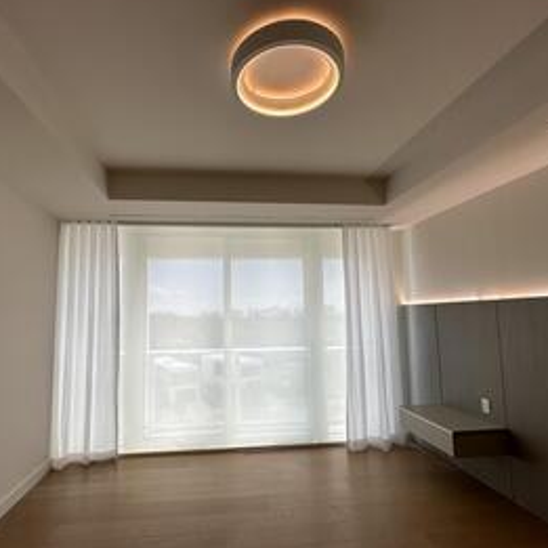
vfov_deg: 77.7
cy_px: 283
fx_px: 340
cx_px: 244
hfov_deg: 77.4
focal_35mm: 19
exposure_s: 1/418
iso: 40
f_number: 2.2
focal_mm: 2.22
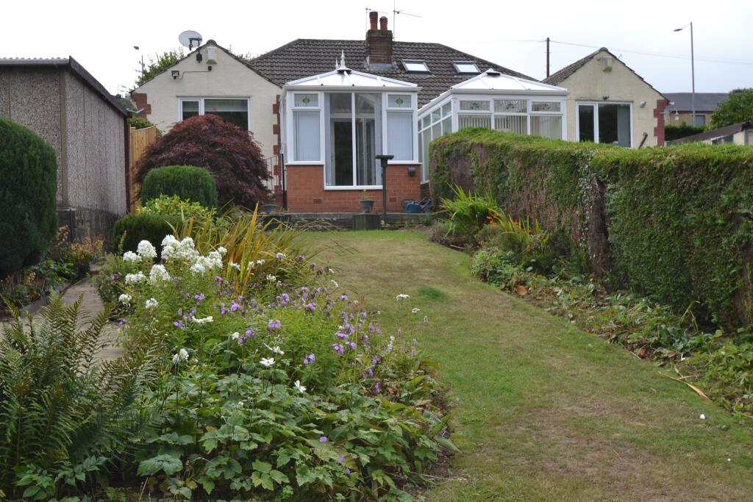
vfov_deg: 40.0
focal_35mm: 33
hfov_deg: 57.2
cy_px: 251
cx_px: 376
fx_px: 690
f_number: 6.3
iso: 100
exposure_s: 1/160
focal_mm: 22
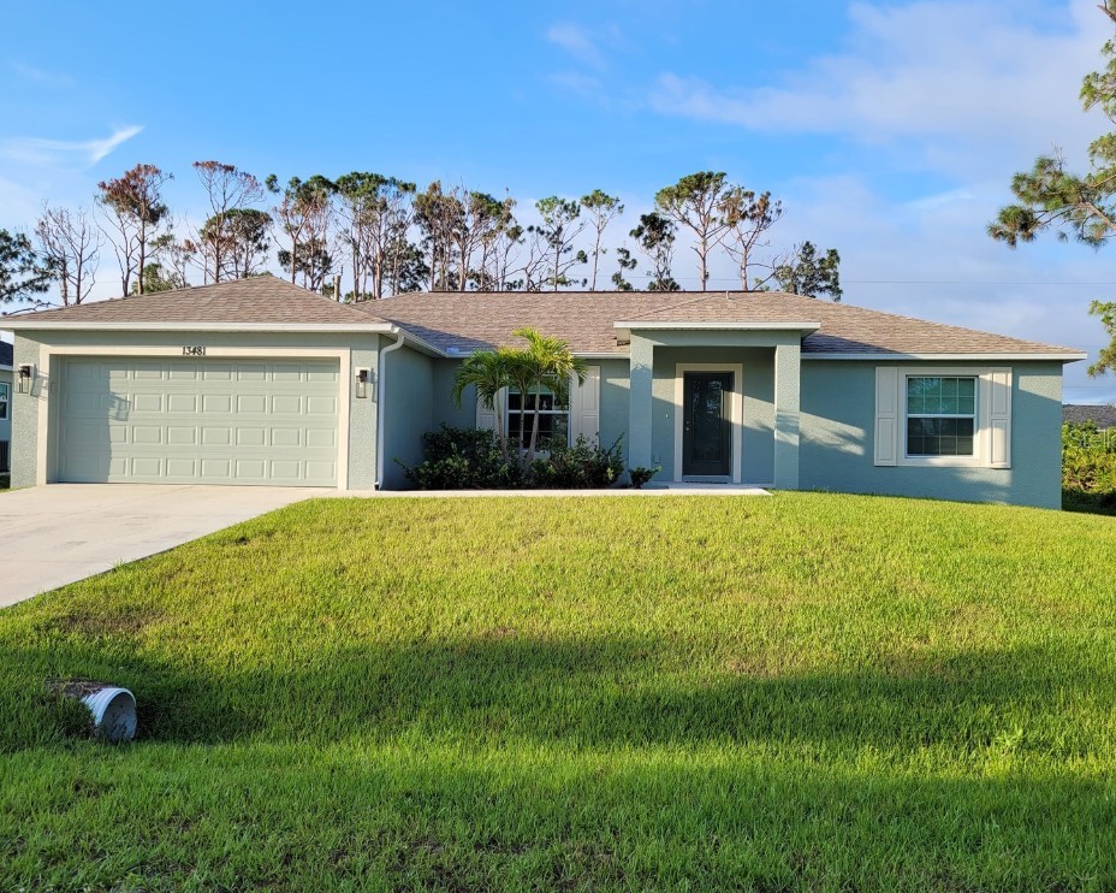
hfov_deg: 62.2
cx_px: 566
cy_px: 438
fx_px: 925
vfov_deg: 51.5
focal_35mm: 28
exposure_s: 1/932
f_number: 1.8
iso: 40
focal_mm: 5.4
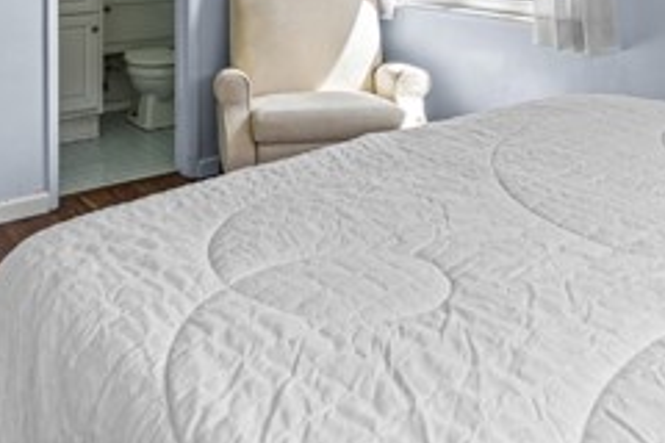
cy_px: -118
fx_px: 739
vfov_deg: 28.2
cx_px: 299
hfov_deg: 48.4
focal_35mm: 40
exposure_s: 1/80
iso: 125
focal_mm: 10
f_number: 2.8
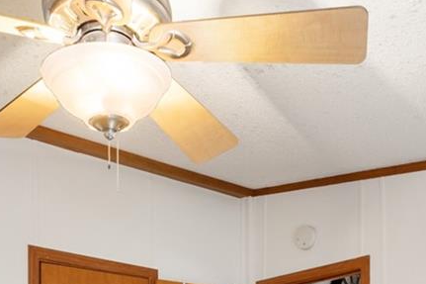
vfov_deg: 22.0
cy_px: 415
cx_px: 243
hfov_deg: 38.1
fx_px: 615
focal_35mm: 52
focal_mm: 14
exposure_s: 1/3
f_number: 8
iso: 500
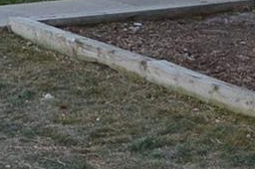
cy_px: -298
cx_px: 425
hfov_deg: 7.6
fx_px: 1872
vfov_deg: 5.0
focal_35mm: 265
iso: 400
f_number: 8
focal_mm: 28
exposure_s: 1/100
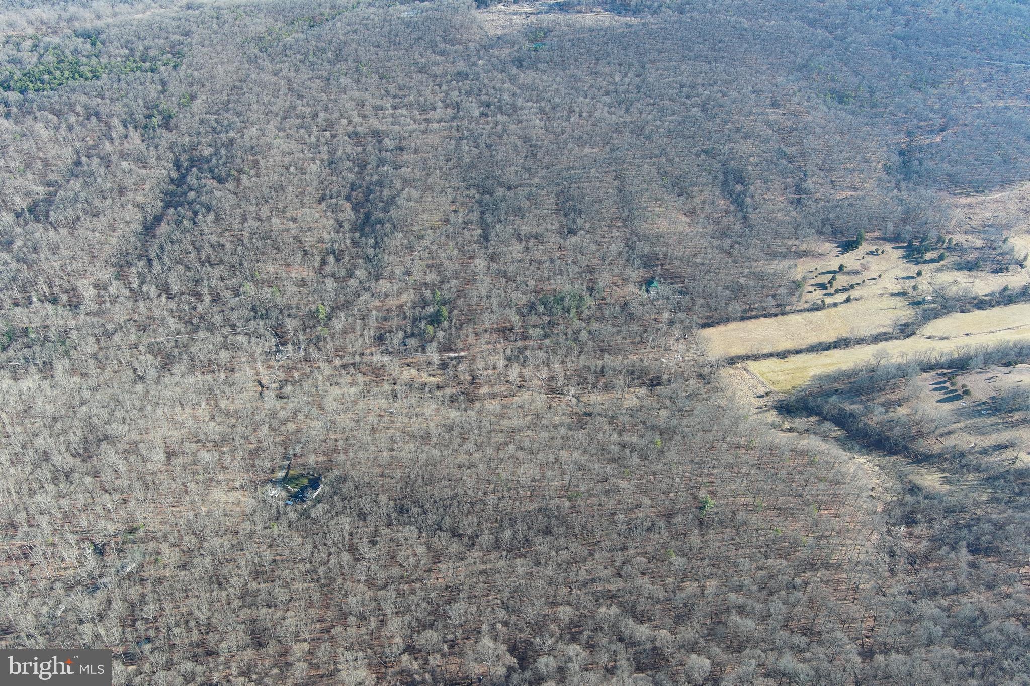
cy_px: 343
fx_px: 830
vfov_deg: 45.0
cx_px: 515
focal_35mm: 29
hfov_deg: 63.7
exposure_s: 1/245
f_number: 2.8
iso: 100
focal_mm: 10.57
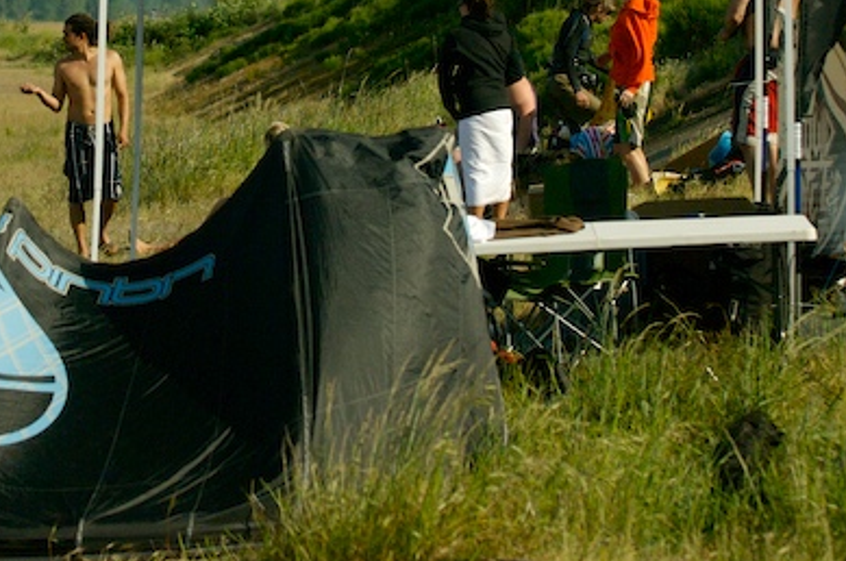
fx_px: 5936
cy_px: 40
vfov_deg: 5.4
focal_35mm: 253
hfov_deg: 8.1
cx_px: 265
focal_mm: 82
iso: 200
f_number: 4.5
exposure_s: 1/2500
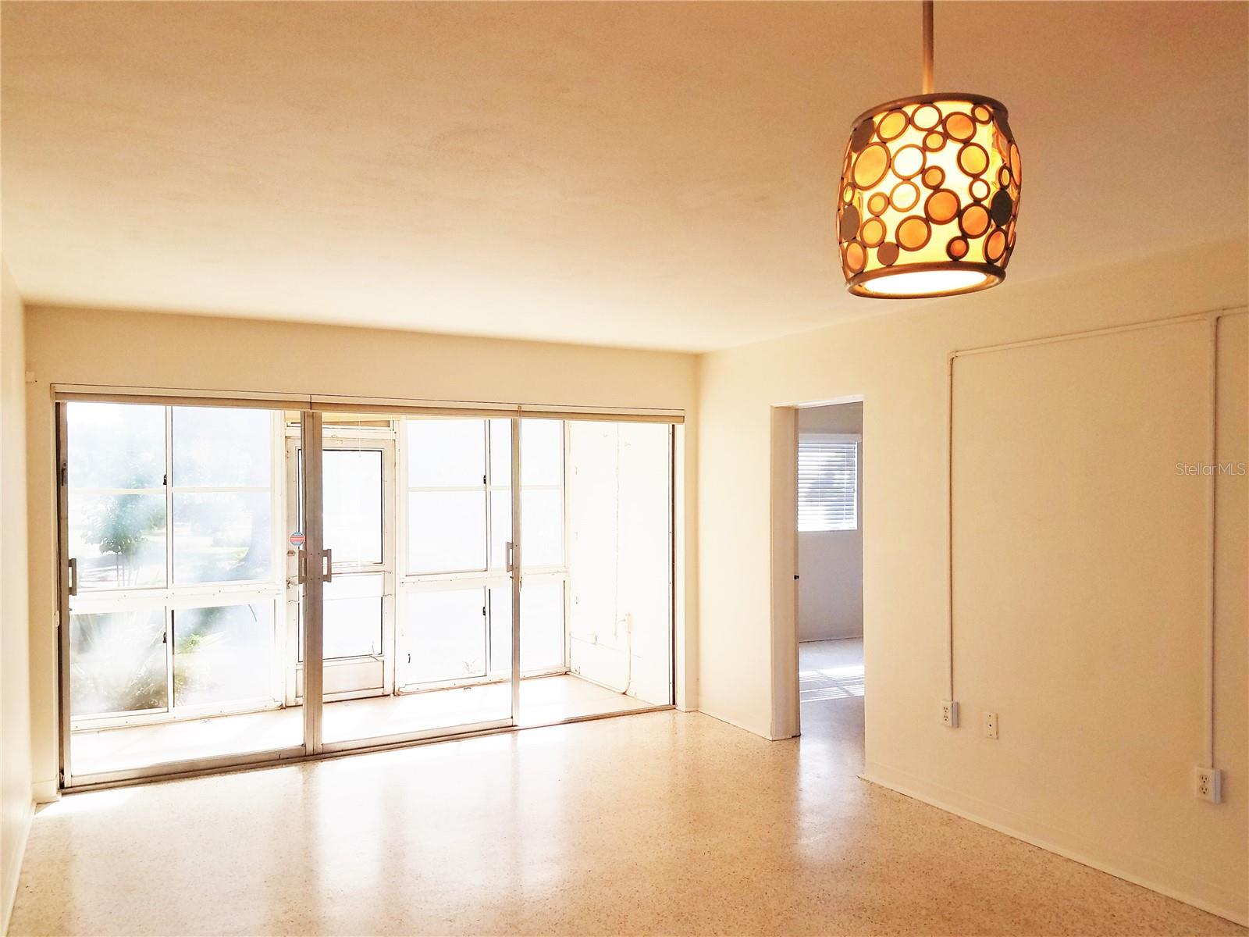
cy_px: 468
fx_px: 938
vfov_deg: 53.1
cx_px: 624
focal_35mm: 26
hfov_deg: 67.3
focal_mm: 4.2
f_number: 1.7
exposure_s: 1/120
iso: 40
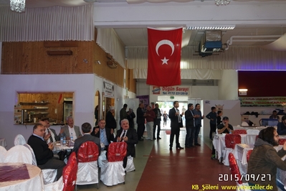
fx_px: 230
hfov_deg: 63.7
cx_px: 143
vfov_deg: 45.0
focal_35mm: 29
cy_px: 96
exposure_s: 1/40
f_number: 4
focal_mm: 19
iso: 400
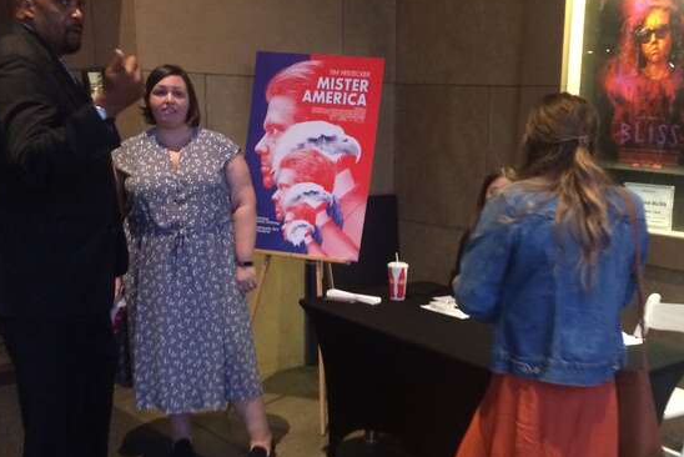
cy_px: 298
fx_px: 836
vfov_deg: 30.4
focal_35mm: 44
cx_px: 446
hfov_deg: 44.0
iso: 320
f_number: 2.2
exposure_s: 1/15
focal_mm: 4.15
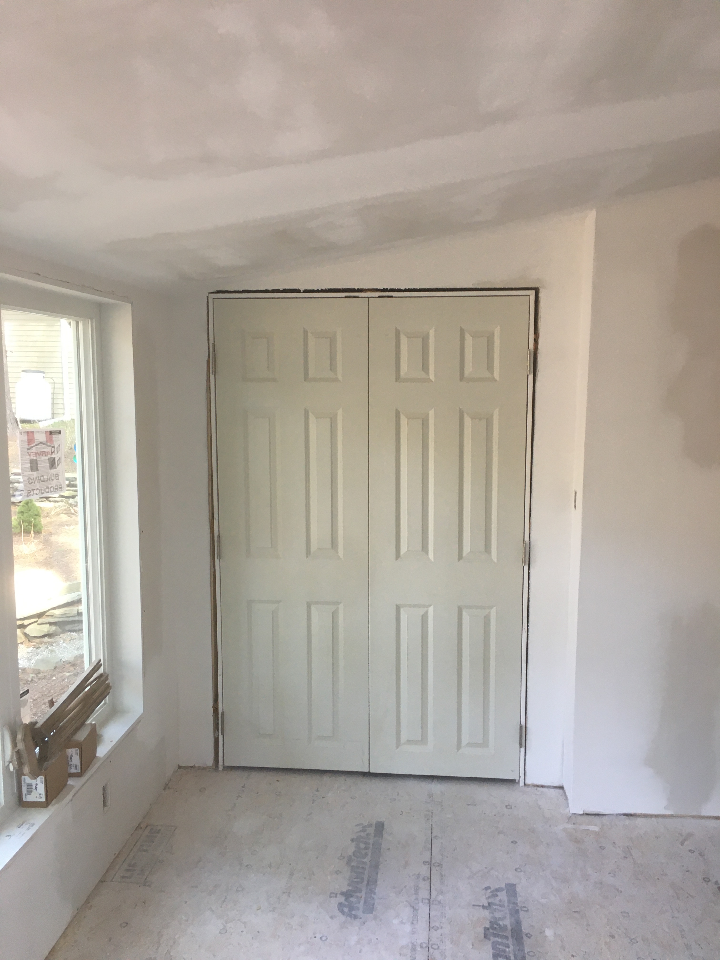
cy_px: 480
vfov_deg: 61.7
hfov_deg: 48.2
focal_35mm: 29
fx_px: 804
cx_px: 360
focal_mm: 4.15
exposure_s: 1/30
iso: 50
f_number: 2.2
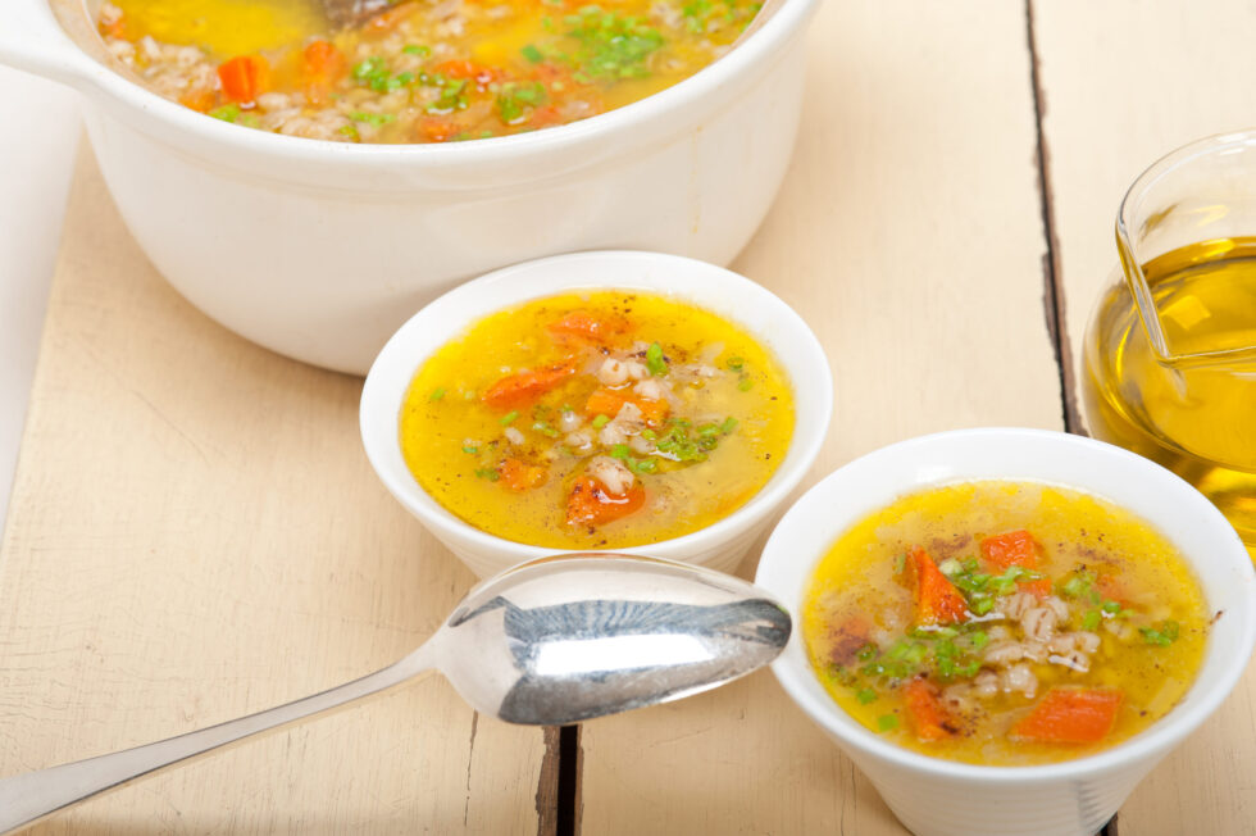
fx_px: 3661
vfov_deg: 13.0
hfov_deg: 19.5
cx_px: 628
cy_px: 418
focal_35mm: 105
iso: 200
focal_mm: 105
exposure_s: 1/200
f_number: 11
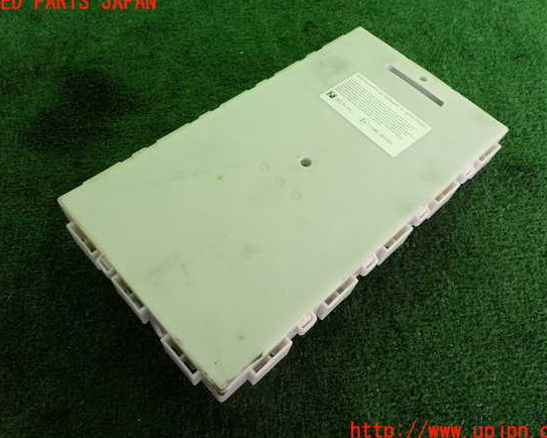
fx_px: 437
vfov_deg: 53.2
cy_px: 217
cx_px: 276
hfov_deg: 64.0
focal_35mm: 27
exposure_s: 1/160
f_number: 2.8
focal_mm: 4.5
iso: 100
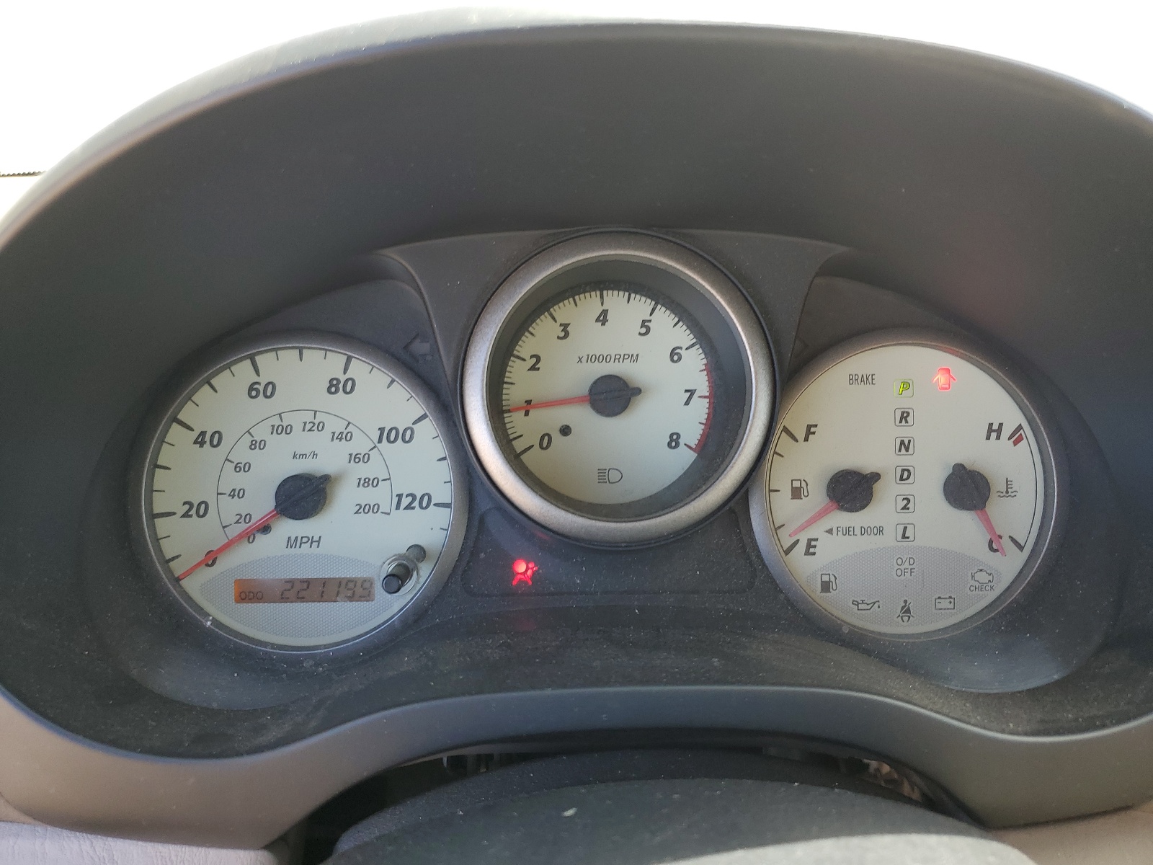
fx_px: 866
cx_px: 576
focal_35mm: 26
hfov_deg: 67.3
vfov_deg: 53.1
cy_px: 432
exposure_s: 1/156
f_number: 1.5
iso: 50
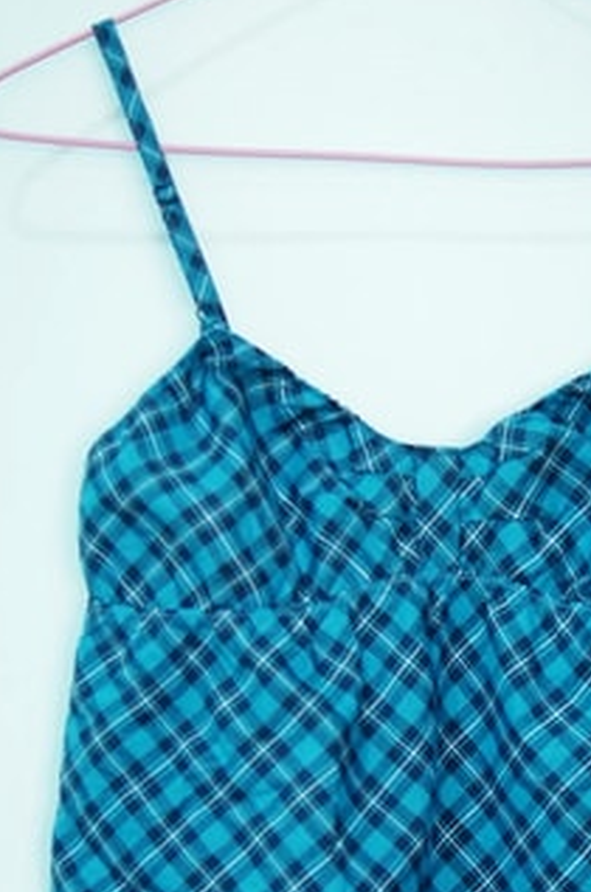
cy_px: 703
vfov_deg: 19.1
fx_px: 2622
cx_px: 494
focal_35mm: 106
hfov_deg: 12.8
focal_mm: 35
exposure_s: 1/60
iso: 800
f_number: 1.8
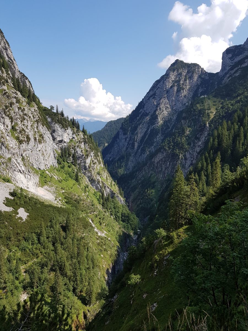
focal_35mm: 26
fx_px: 248
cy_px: 166
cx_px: 124
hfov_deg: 53.1
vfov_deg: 67.3
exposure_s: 1/1652
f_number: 1.7
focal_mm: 4.2
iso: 50
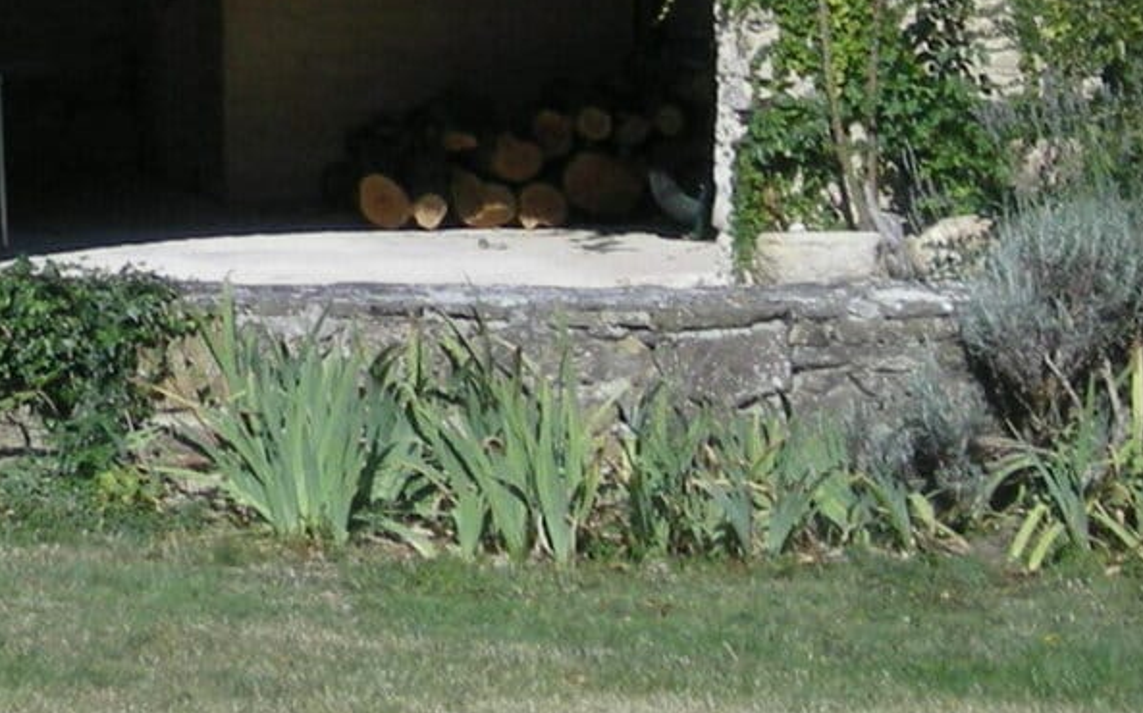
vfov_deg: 6.9
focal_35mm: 184
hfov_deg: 11.1
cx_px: -337
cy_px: -664
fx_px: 5729
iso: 100
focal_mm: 7.9
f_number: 6.4
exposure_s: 1/406
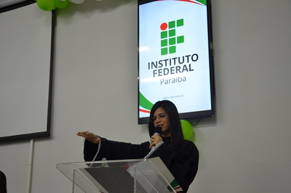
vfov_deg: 28.0
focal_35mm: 48
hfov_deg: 41.2
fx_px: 387
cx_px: 146
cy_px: 96
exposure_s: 1/40
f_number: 5
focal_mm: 32
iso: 400
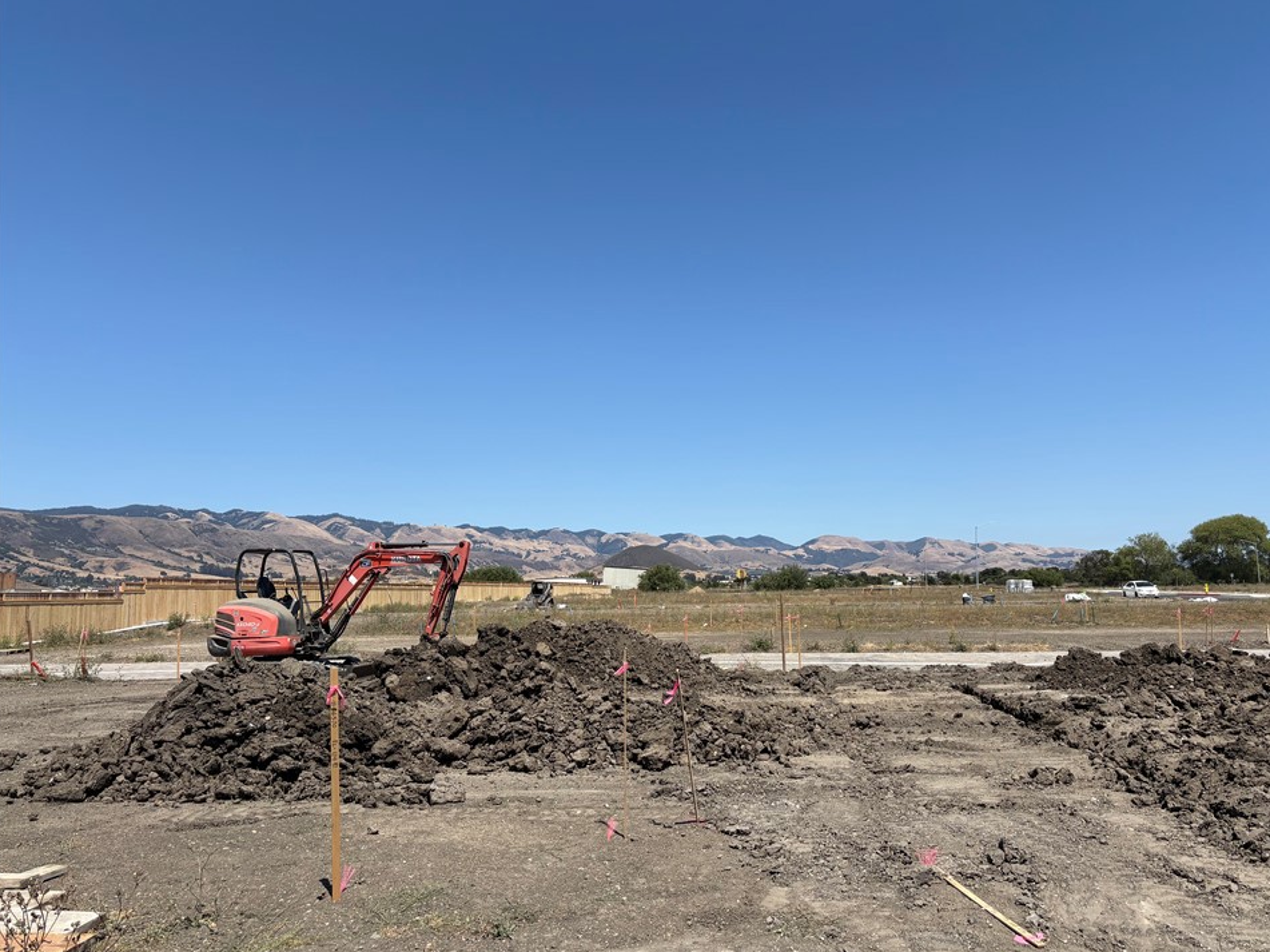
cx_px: 680
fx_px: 1027
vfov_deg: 49.7
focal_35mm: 28
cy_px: 491
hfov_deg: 63.4
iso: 50
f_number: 1.6
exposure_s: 1/4329
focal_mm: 5.96
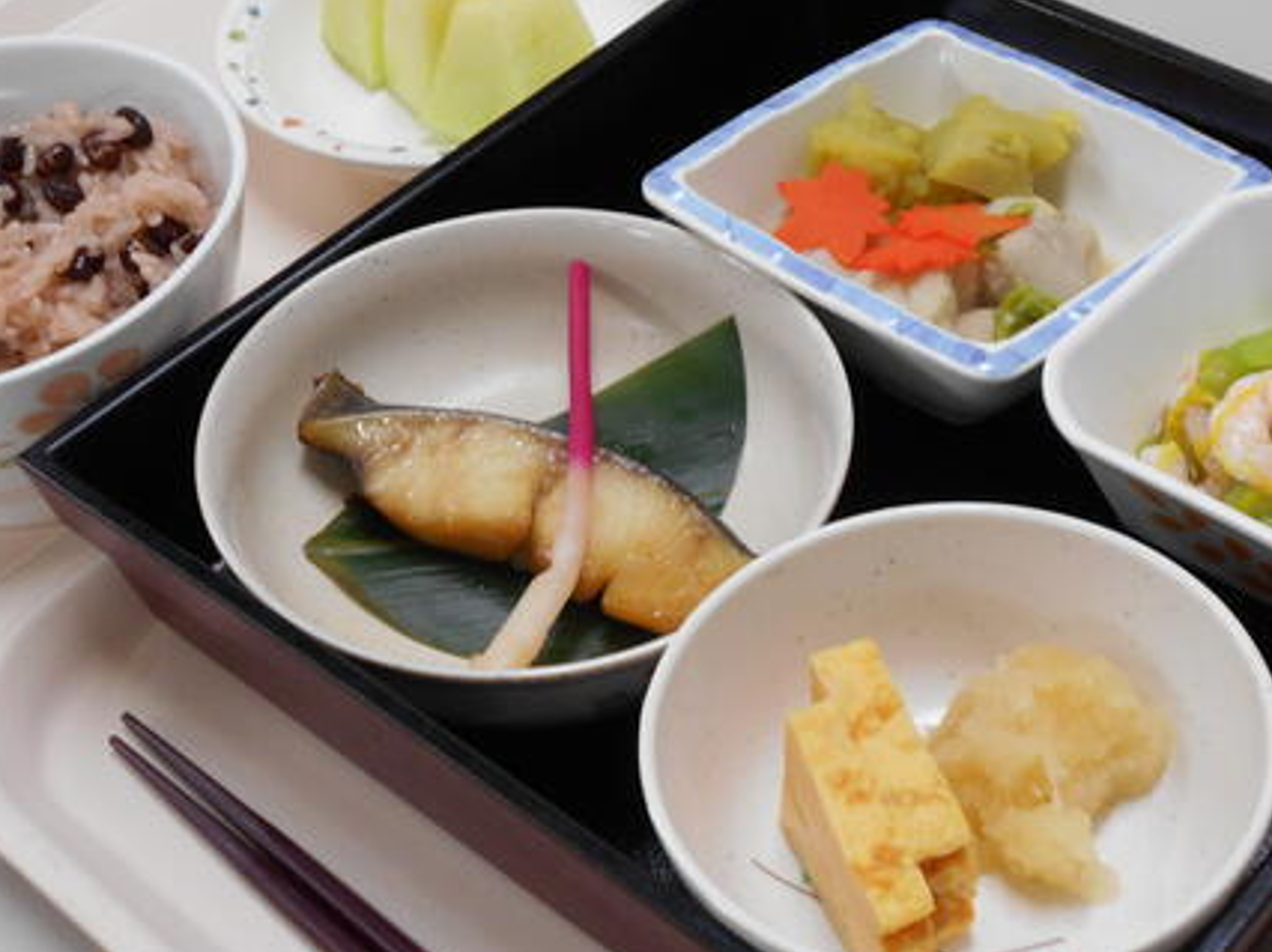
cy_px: 519
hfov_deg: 31.2
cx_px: 687
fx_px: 2277
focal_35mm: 62
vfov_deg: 23.6
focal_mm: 7.7
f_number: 4.2
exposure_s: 1/30
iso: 200
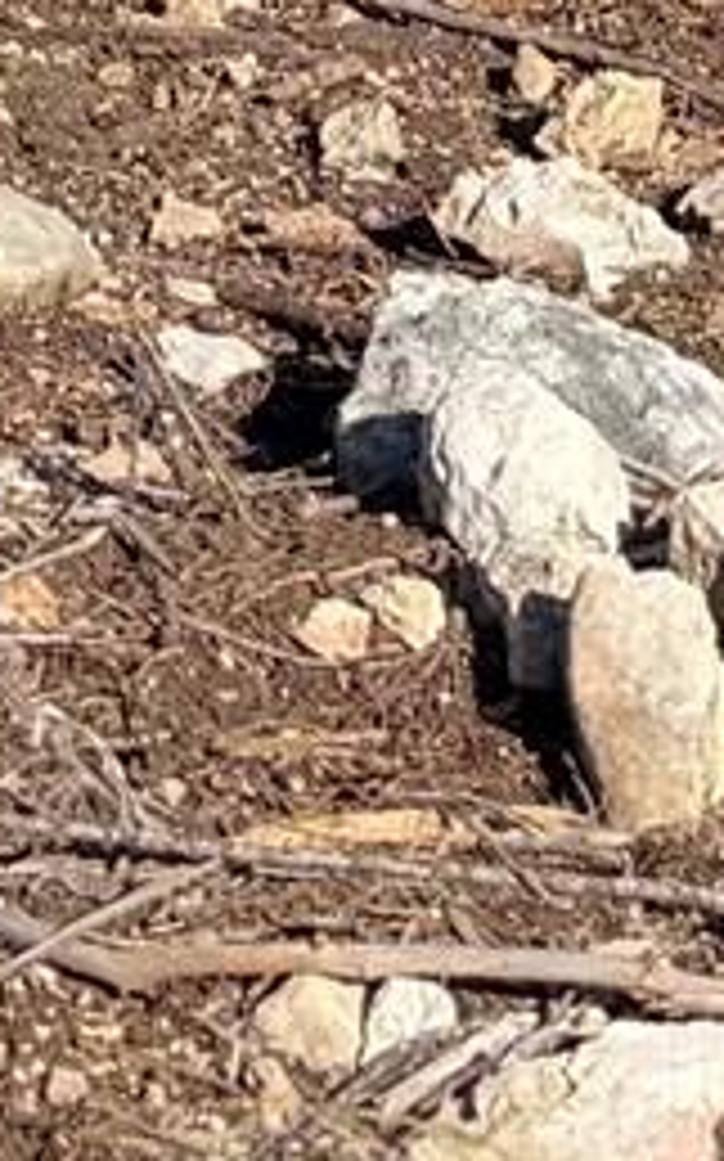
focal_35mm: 202
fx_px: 6384
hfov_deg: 6.5
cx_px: 4
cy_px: -1890
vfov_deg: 9.0
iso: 80
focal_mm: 6.76
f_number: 1.78
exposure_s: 1/4975
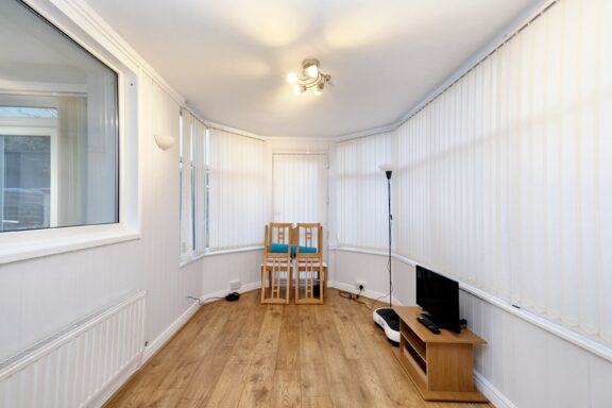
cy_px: 204
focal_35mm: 15
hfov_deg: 100.4
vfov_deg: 77.3
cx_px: 306
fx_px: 255
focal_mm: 10
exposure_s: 1/38
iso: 800
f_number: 4
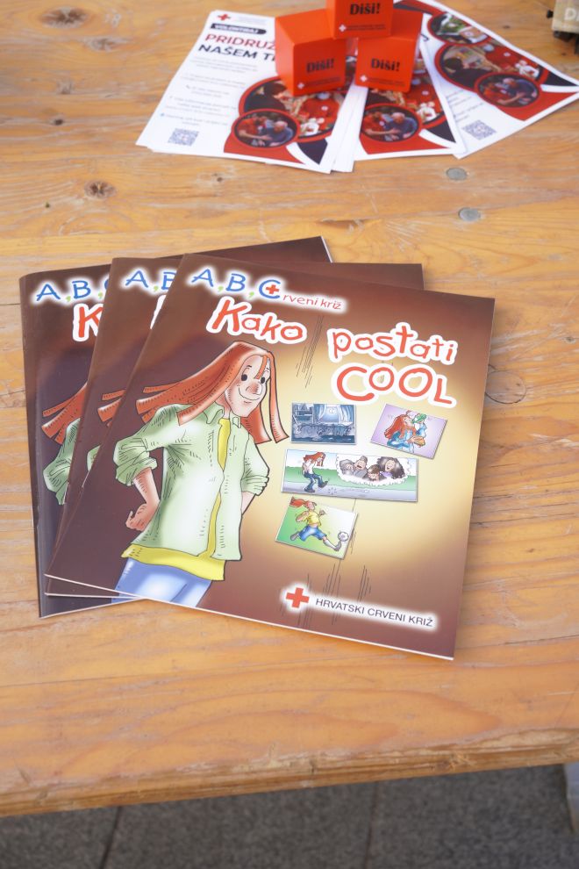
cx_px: 290
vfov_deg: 50.4
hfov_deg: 34.8
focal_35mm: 38
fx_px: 923
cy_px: 434
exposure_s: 1/200
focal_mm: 25.5
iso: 200
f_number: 5
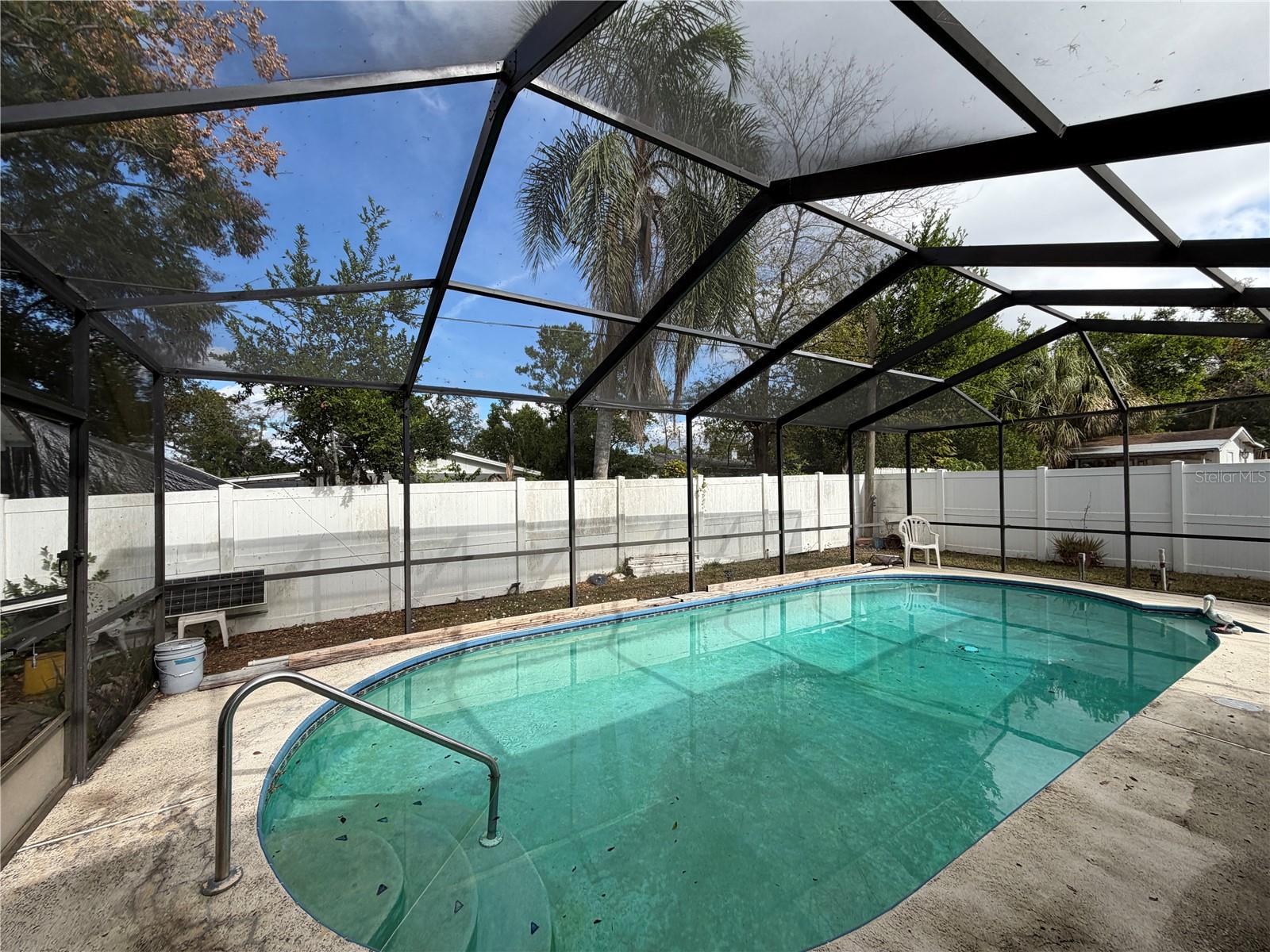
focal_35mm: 14
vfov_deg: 85.7
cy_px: 476
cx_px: 635
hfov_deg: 102.1
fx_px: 514
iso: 32
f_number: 2.2
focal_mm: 2.22
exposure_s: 1/770
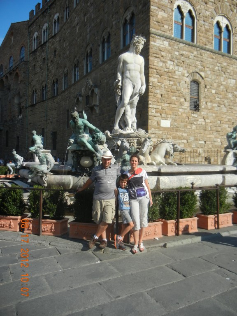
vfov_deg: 60.0
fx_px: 274
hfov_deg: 46.8
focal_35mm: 30
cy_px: 158
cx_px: 118
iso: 160
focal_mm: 5.4
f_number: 7
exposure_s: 1/380
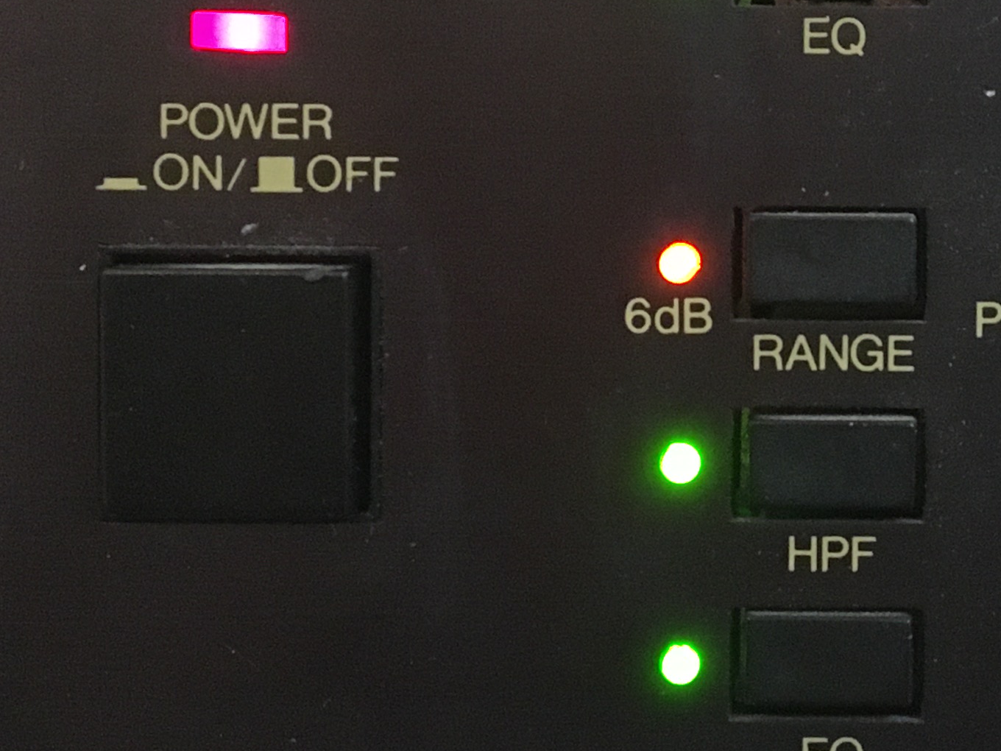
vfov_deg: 17.1
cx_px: 883
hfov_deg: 22.3
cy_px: 197
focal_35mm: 86
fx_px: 2487
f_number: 2.2
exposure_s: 1/17
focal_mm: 4.15
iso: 320
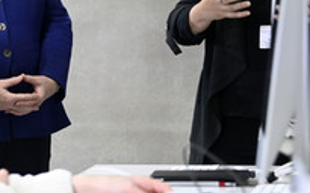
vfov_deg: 6.9
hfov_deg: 10.9
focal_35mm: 190
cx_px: -13
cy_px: 2
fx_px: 1605
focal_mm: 85
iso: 6400
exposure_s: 1/500
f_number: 5
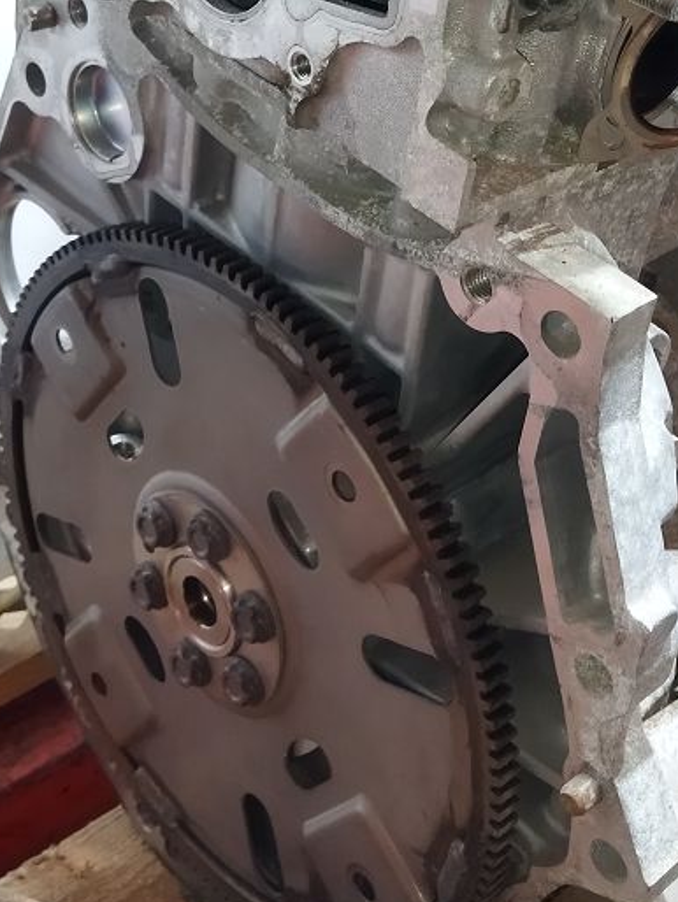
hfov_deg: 23.3
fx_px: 1644
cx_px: 313
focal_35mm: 63
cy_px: 125
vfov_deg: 29.7
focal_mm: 4.71
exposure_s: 1/50
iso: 488
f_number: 1.79
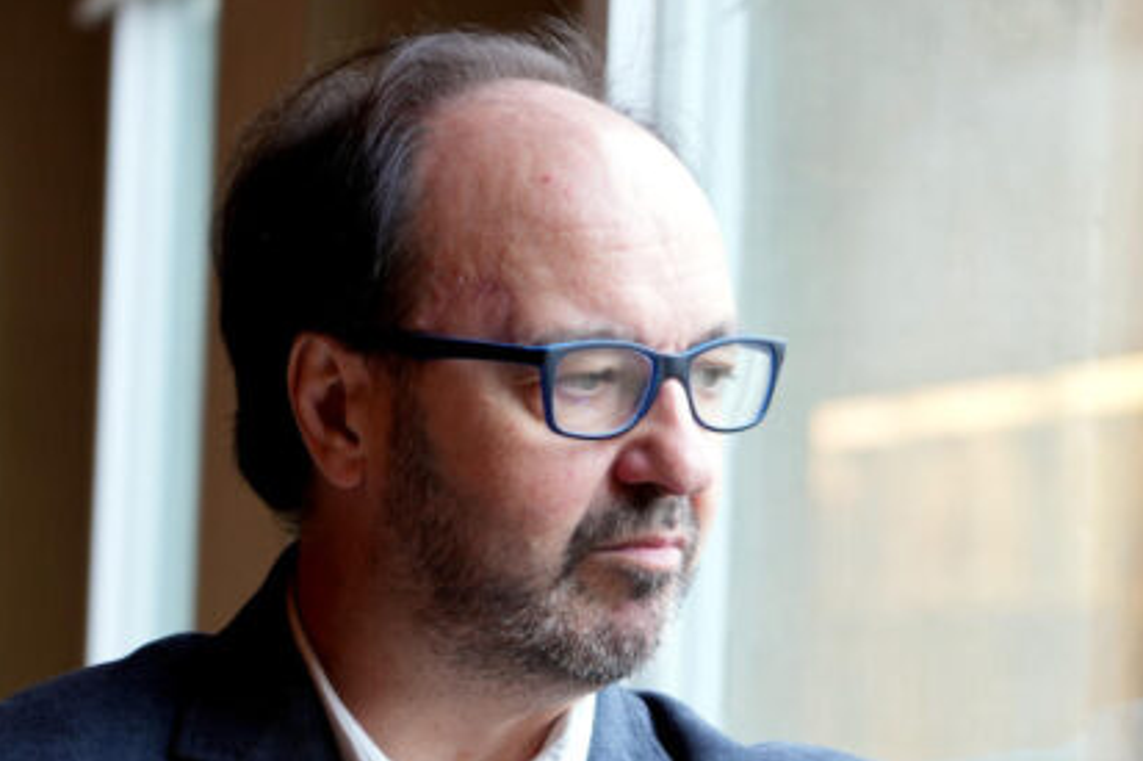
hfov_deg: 13.1
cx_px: 767
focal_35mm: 157
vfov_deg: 8.7
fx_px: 4983
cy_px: 609
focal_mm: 90
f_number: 4
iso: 500
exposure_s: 1/125
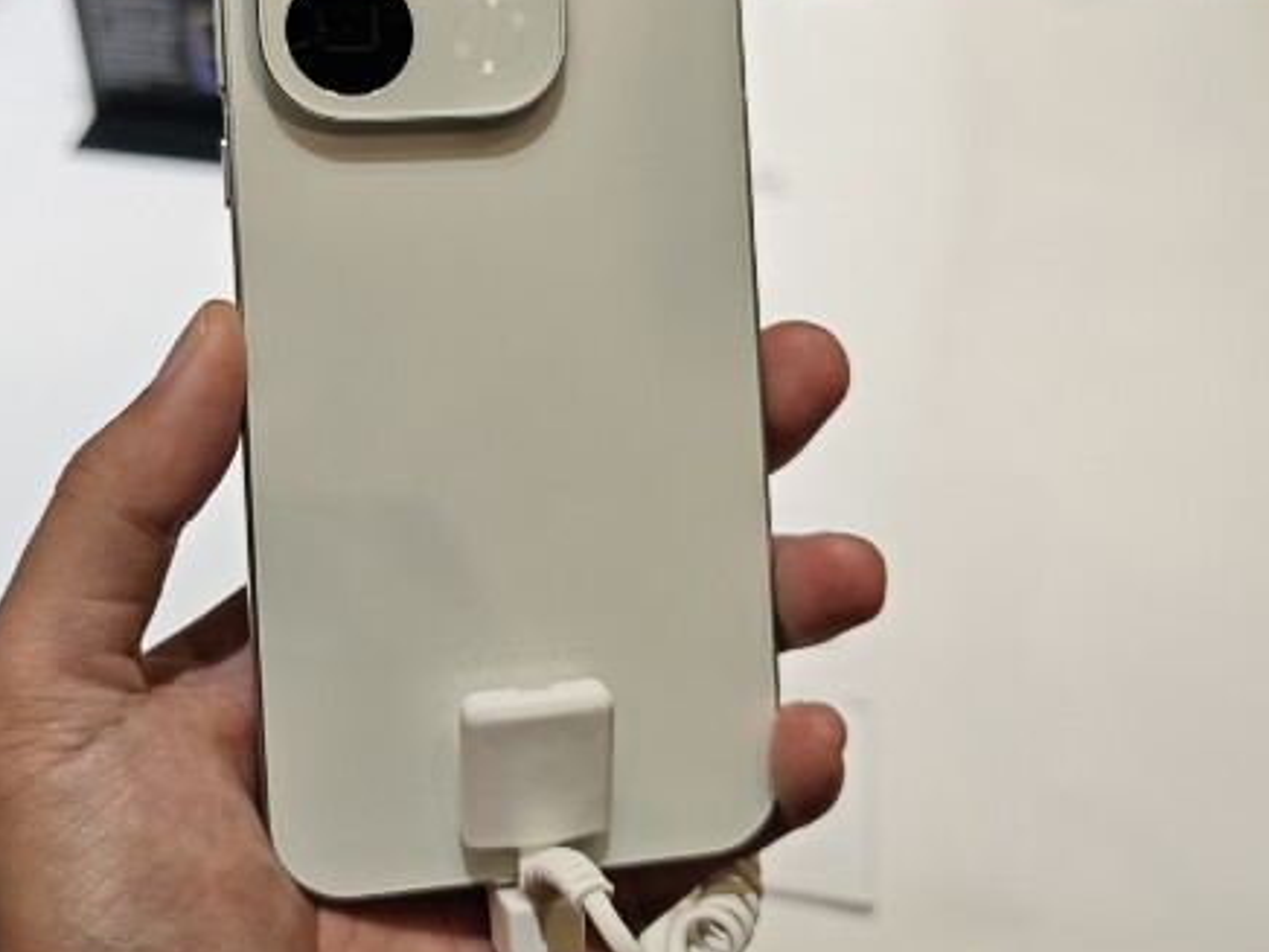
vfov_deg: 37.1
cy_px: 282
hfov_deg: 48.2
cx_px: 431
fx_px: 1393
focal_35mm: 38
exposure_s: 1/120
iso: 80
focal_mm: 8.72
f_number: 1.63
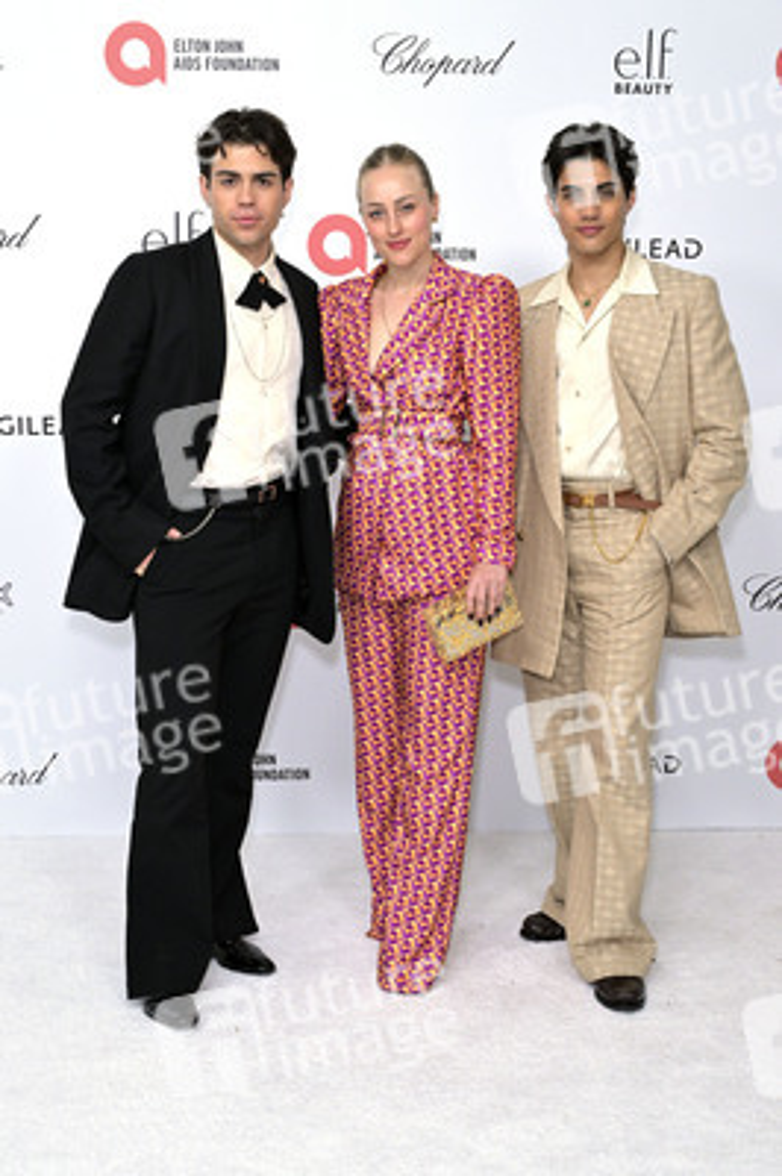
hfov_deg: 25.9
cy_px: 588
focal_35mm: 52
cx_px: 391
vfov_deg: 38.2
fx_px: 1697
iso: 2000
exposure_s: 1/250
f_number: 5.6
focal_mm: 52
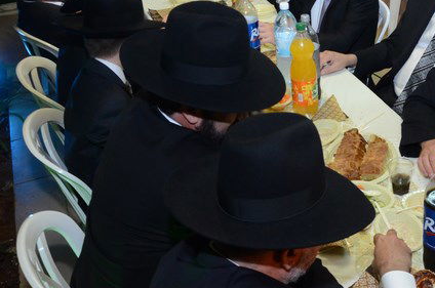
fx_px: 615
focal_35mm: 51
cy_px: 36
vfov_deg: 25.7
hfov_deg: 36.9
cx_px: 378
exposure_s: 1/60
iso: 1600
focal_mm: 18
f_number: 5
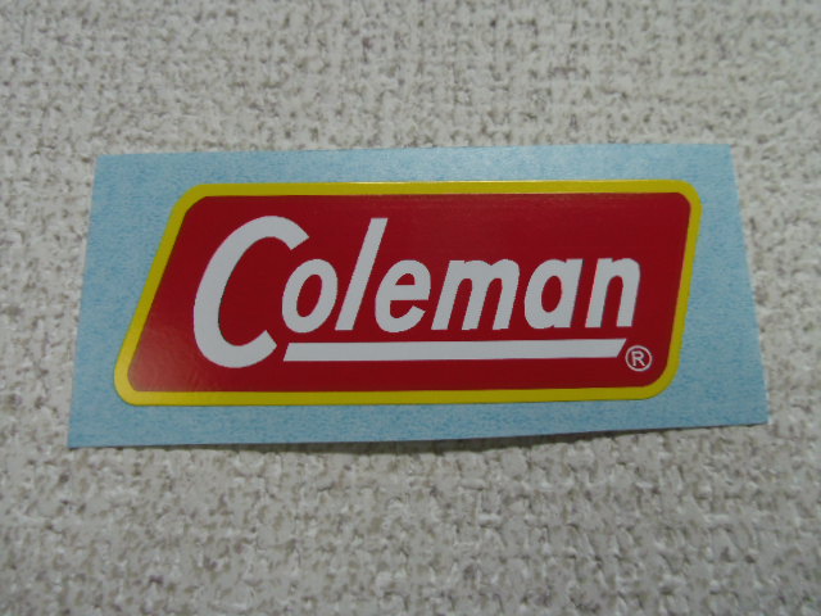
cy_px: 308
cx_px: 410
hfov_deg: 63.4
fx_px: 664
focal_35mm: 28
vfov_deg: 49.7
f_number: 3.9
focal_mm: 5.1
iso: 200
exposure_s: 1/45
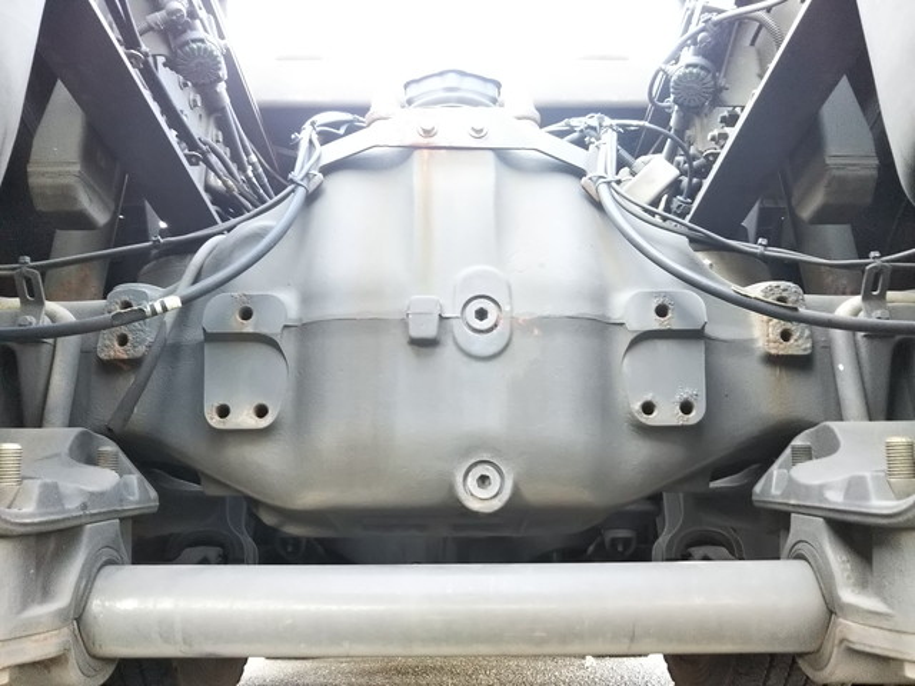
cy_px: 343
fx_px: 793
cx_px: 458
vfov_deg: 46.8
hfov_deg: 60.0
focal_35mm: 30
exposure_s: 1/30
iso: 125
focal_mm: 4
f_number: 2.2
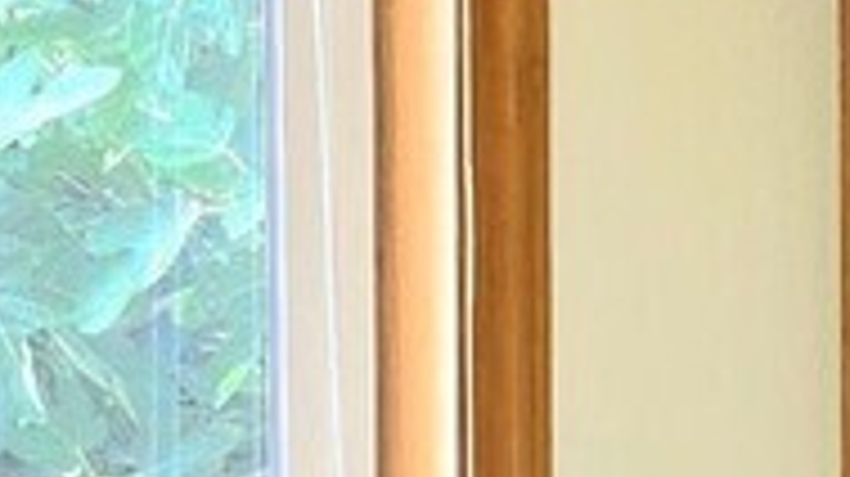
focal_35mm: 191
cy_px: 873
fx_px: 4302
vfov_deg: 6.2
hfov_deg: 11.0
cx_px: 1079
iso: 64
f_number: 1.7
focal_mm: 6.3
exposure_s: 1/120
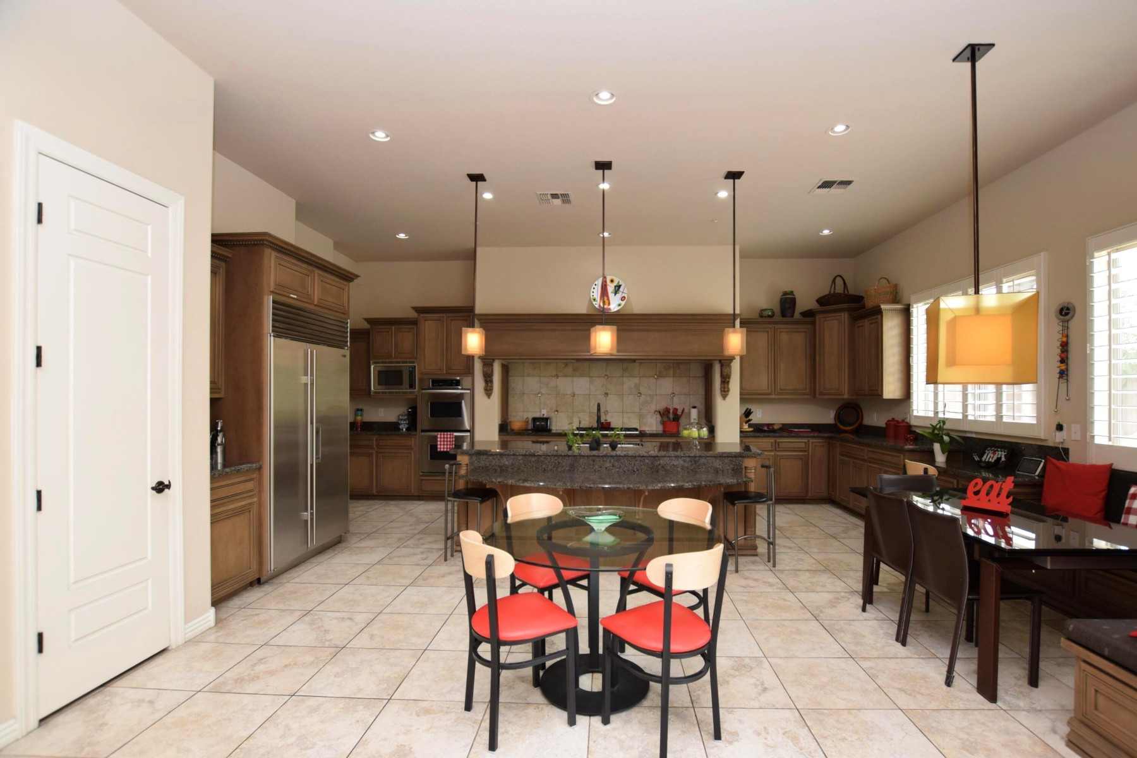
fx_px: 474
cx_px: 568
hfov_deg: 100.4
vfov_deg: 77.3
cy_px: 379
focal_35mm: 15
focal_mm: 10
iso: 800
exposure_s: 1/100
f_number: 5
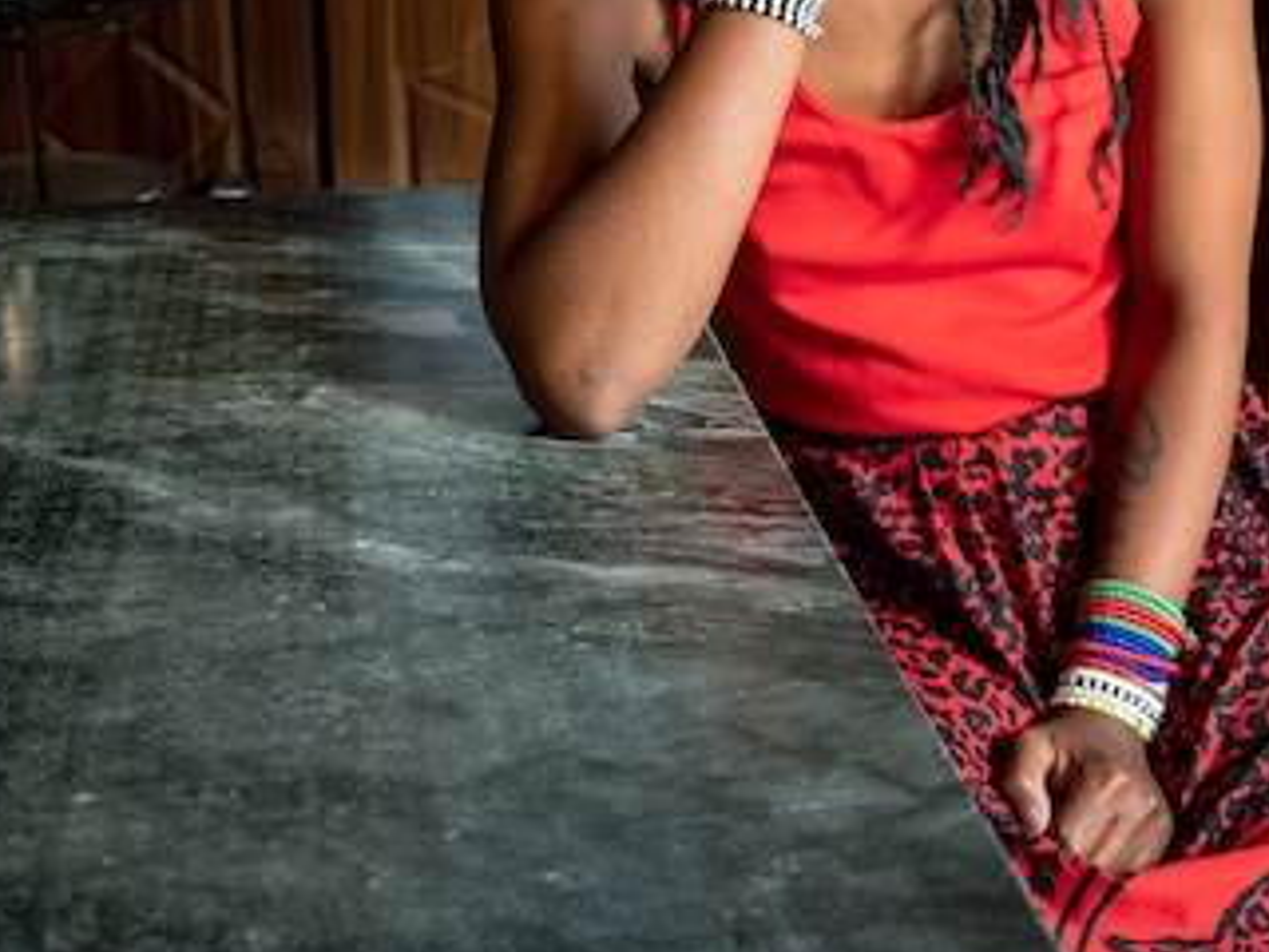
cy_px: 38
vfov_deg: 23.2
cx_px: 750
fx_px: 2236
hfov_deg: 31.6
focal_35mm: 61
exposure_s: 1/125
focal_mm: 38.9
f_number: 7.1
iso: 800
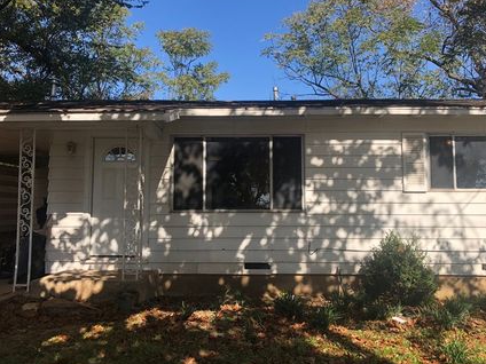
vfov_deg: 42.9
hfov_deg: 55.3
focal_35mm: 33
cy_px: 169
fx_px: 463
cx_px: 249
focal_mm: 4
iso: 20
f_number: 1.8
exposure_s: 1/991
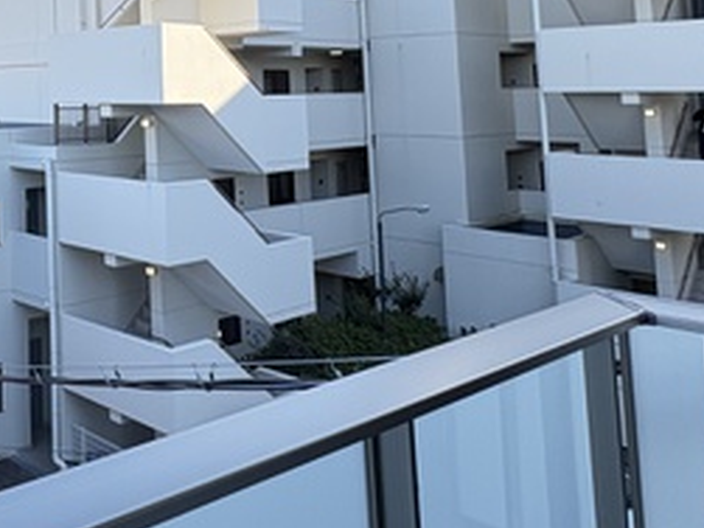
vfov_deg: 34.4
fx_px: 793
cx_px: -90
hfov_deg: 38.6
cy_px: 35
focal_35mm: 39
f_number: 2.2
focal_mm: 2.22
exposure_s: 1/297
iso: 64
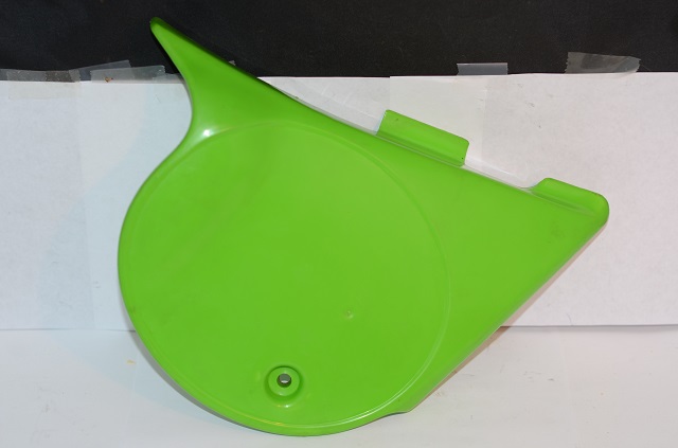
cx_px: 339
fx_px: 1409
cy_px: 224
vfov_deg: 18.1
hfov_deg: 27.1
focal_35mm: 75
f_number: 2.8
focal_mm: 50
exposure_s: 1/60
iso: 100
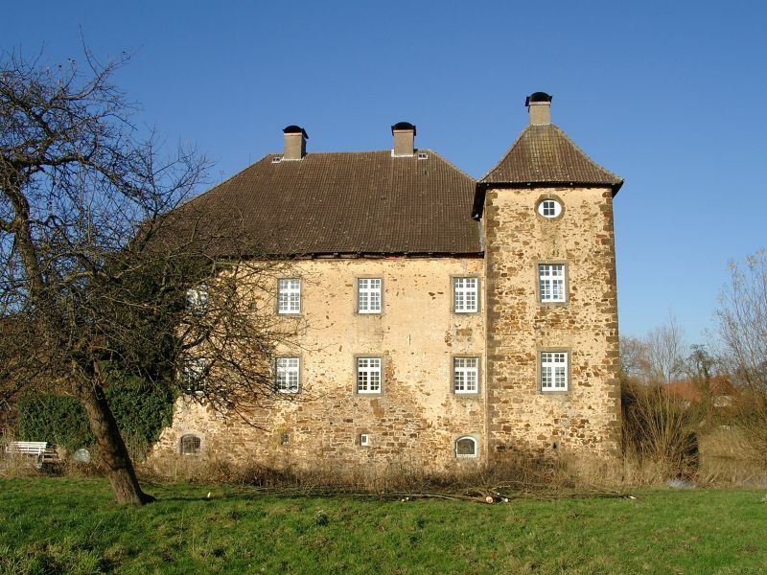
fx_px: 753
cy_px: 288
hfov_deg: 54.0
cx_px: 384
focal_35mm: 34
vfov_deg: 41.8
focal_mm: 7.13
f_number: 4
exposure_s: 1/737
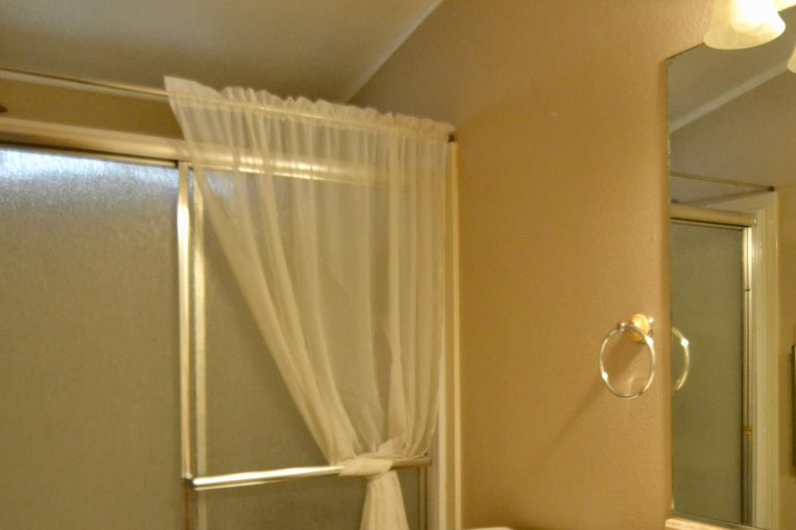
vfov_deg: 37.5
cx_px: 470
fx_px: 774
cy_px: 351
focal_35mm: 35
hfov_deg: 54.1
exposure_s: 1/60
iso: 2200
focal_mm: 16
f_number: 4
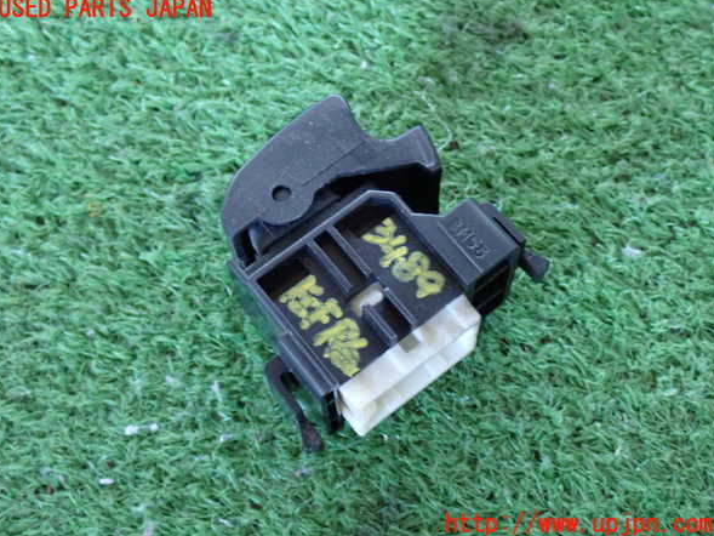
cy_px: 267
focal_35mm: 55
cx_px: 355
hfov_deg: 34.9
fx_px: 1135
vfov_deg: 26.6
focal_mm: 9.65
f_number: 3.3
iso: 800
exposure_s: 1/15
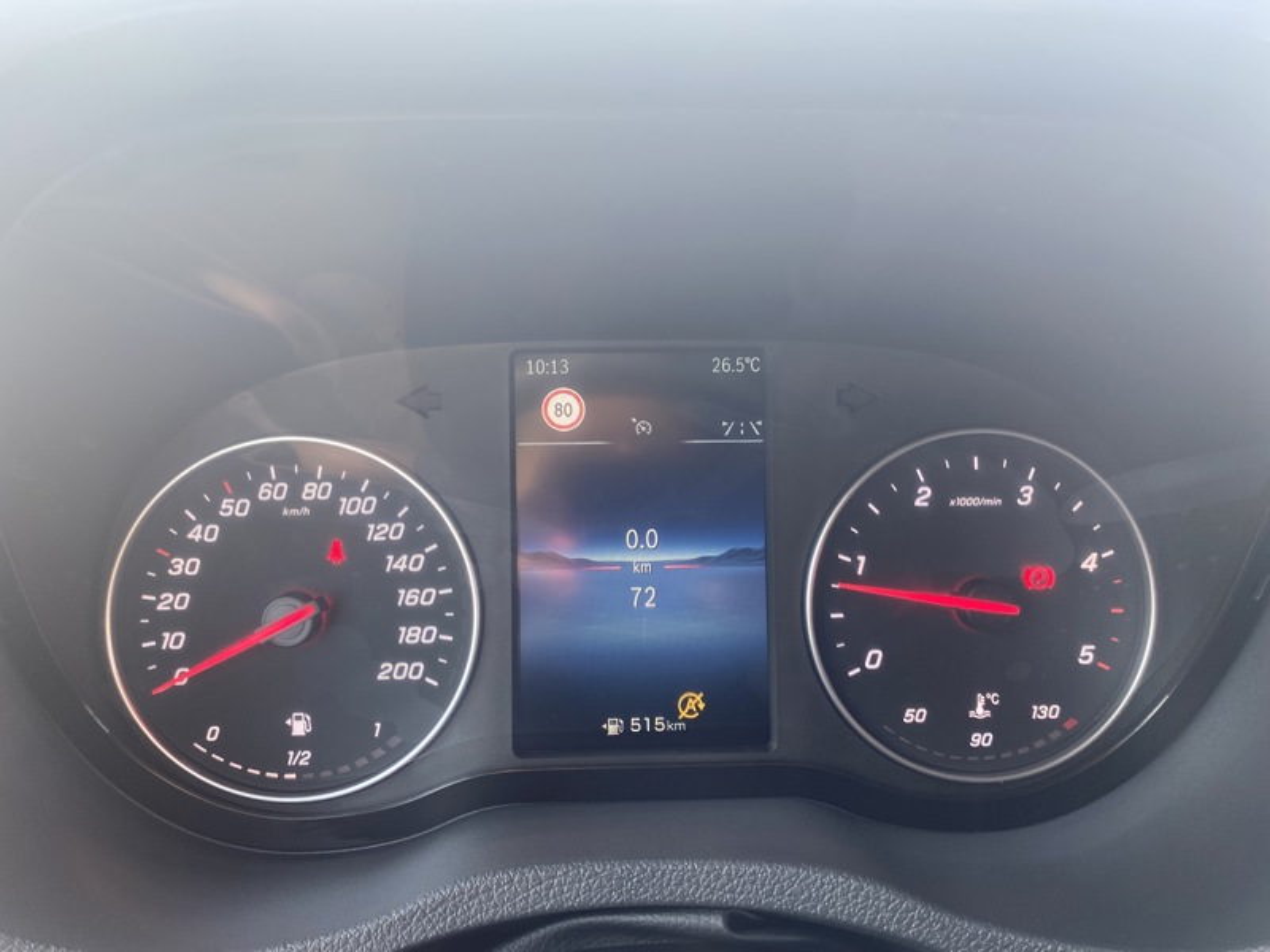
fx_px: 954
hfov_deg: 67.3
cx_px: 635
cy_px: 476
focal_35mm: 26
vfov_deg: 53.1
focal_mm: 4.25
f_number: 1.8
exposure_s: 1/84
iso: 80
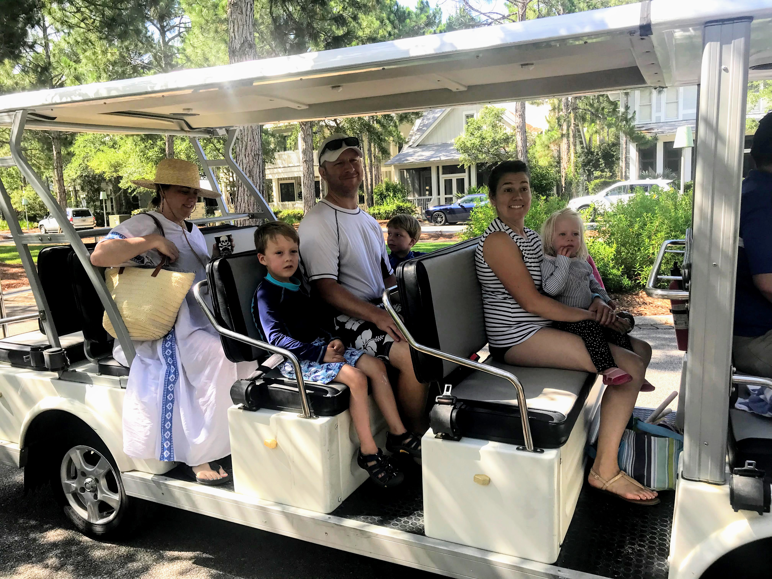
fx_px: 624
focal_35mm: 28
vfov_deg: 49.7
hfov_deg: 63.4
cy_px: 290
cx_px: 386
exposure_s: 1/437
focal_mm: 3.99
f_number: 1.8
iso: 20
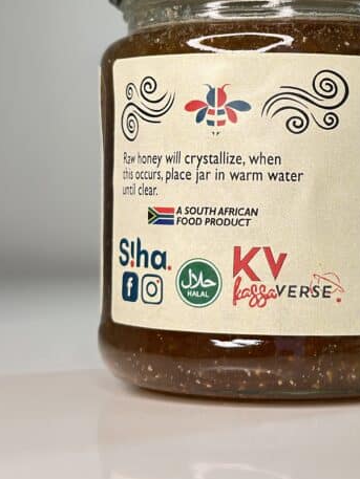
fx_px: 1164
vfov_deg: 23.2
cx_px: 278
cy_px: 159
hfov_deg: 17.5
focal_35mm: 84
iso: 125
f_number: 1.78
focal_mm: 6.86
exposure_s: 1/65
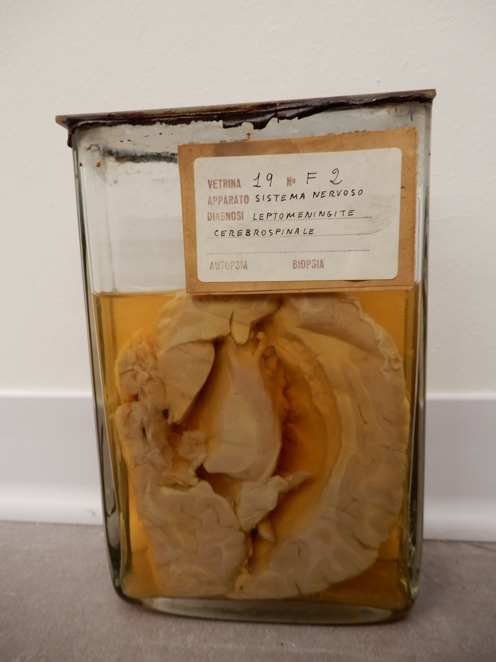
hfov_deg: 56.8
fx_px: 459
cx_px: 248
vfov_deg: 71.6
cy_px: 331
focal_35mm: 24
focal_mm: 4.3
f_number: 3.4
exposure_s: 1/30
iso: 180
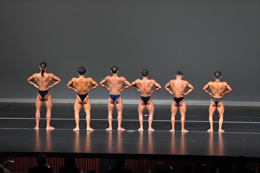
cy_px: 86
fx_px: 1083
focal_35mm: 150
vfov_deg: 9.1
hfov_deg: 13.7
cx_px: 130
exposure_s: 1/400
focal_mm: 100
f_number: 5.6
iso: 5000
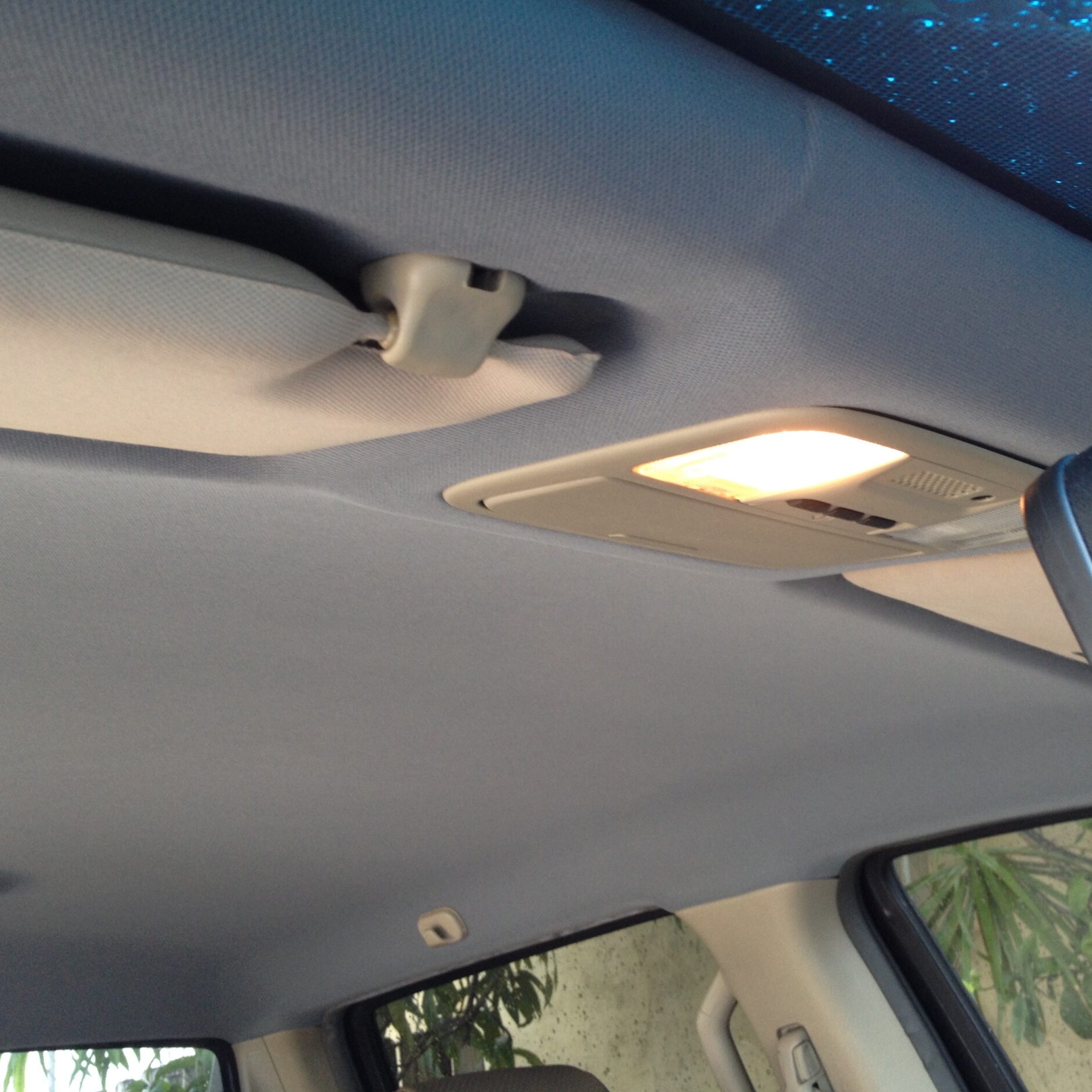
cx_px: 681
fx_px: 1499
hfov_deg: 39.8
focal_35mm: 42
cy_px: 552
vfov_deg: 40.0
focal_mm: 4.28
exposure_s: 1/20
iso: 80
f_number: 2.4
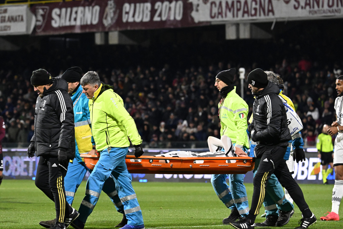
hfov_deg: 6.9
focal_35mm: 300
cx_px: 172
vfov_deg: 4.6
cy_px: 114
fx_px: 2857
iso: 5000
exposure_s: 1/1000
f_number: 5
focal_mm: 200
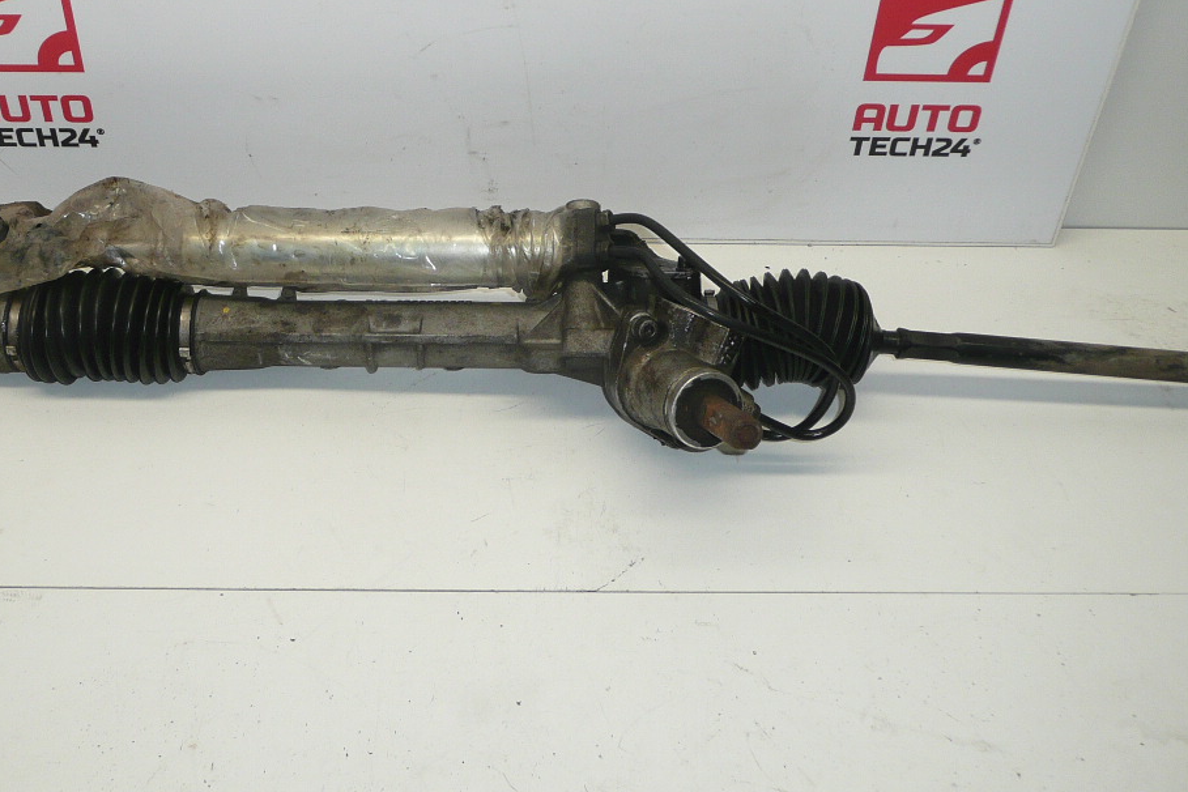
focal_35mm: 41
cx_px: 469
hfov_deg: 47.1
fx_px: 1353
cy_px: 206
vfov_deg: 32.1
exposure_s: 1/80
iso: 100
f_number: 3.3
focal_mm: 4.6
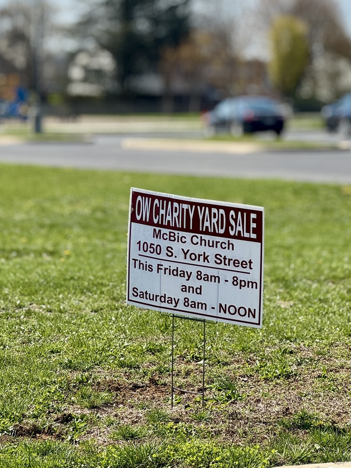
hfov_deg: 19.1
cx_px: 176
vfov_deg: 25.3
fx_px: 1041
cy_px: 234
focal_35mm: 77
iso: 25
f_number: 2.8
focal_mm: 9
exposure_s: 1/533
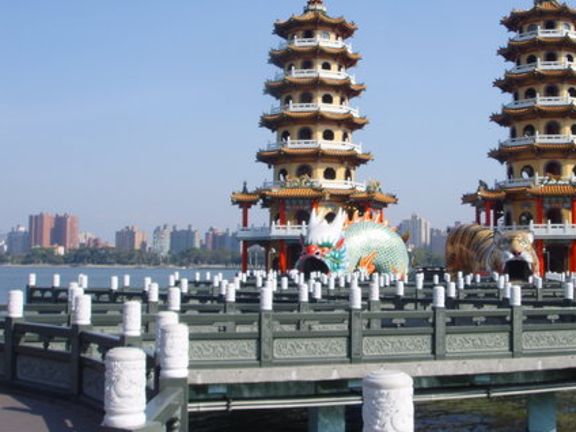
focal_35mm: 46
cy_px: 200
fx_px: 765
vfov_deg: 31.5
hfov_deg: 41.1
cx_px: 337
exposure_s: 1/350
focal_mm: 6.6
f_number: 6.3
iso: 50
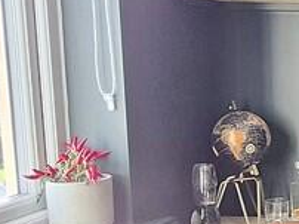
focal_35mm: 66
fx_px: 569
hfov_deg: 23.3
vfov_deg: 22.1
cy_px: 148
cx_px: 456
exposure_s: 1/50
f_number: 2.2
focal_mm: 1.7
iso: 160
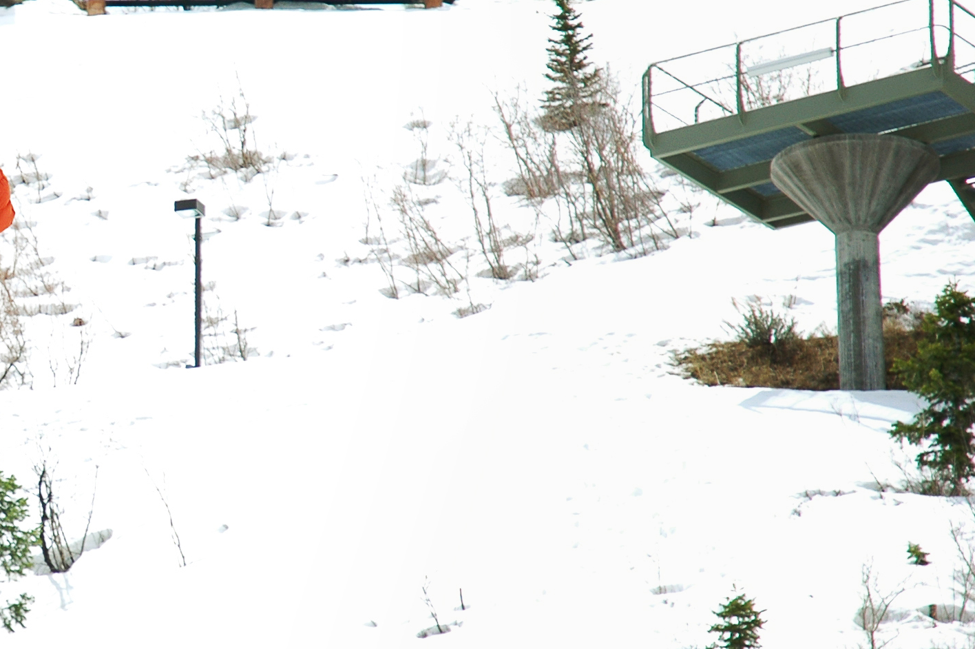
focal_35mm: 223
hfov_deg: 9.2
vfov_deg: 6.2
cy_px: 280
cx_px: -51
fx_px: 6035
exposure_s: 1/1000
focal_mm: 70
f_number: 4.5
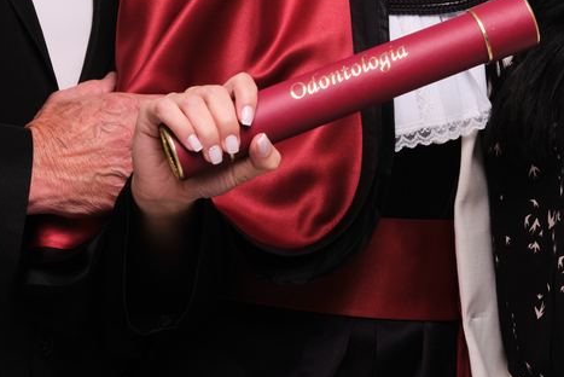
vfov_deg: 7.9
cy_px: -75
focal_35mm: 172
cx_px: 208
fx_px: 2696
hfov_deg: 11.9
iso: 200
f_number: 9
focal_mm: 44.7
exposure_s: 1/125
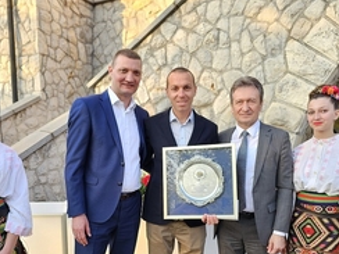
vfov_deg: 40.9
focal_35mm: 34
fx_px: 333
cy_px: 182
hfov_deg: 54.0
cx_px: 172
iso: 50
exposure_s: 1/190
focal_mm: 6.3
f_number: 1.7
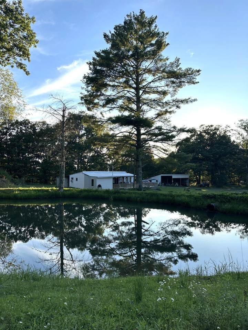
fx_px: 229
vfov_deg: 71.6
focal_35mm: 24
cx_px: 124
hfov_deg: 56.8
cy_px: 165
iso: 80
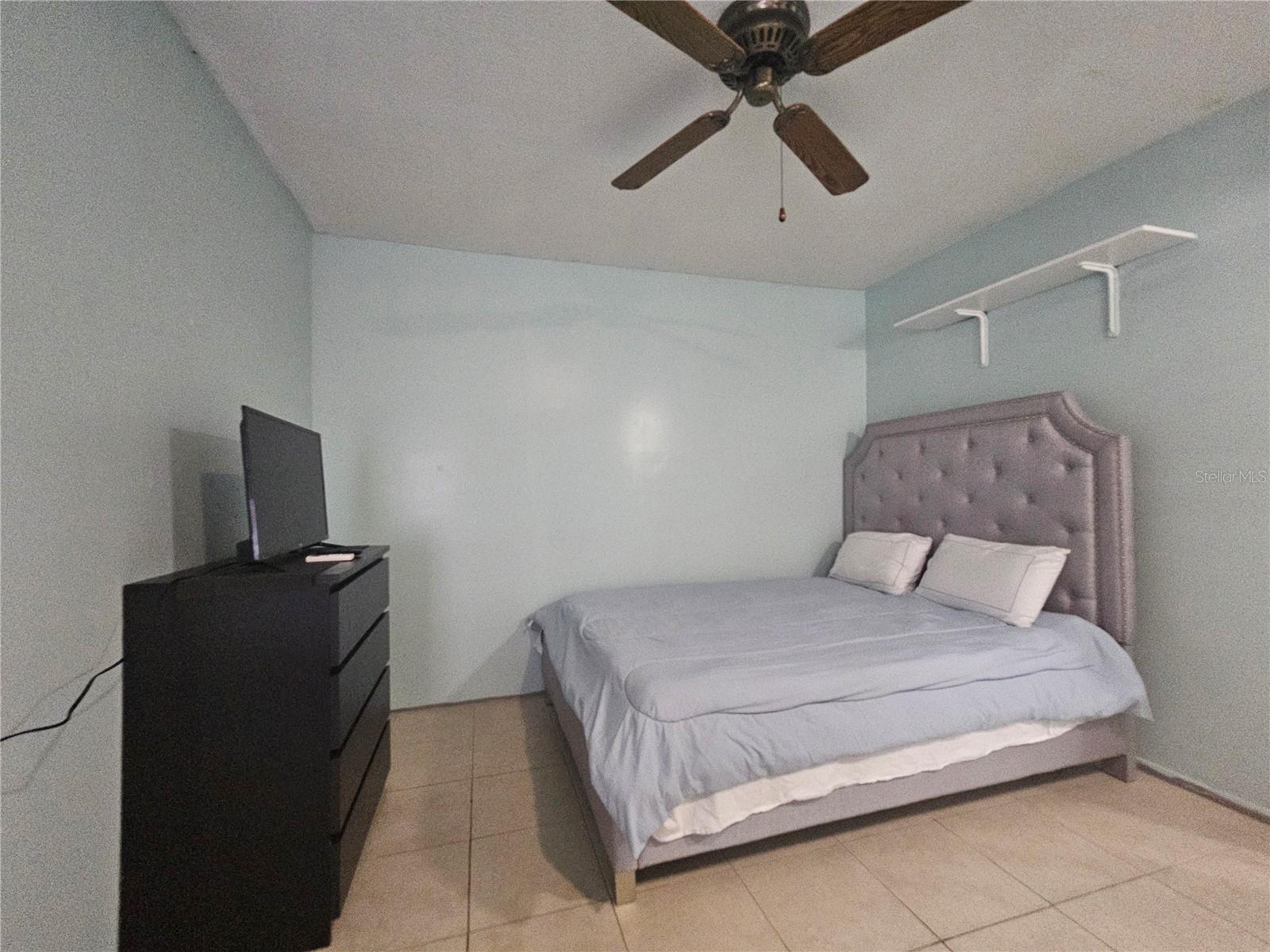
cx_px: 635
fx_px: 477
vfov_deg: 89.9
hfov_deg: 106.2
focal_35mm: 13
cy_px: 476
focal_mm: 2.2
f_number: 2.2
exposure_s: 1/24
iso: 640
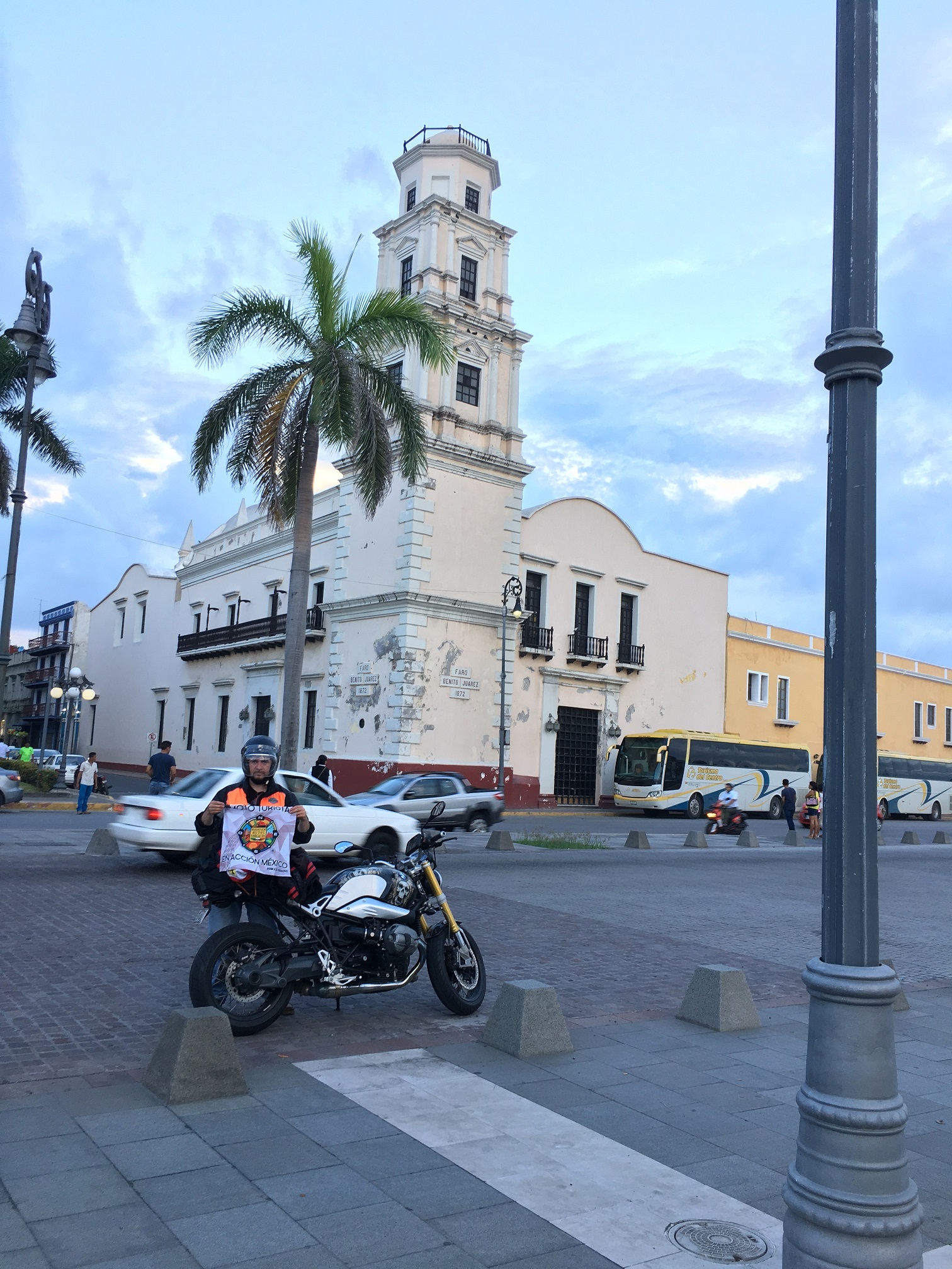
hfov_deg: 48.2
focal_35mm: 29
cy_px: 634
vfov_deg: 61.7
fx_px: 1063
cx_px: 476
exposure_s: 1/60
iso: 25
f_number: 2.2
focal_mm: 4.15
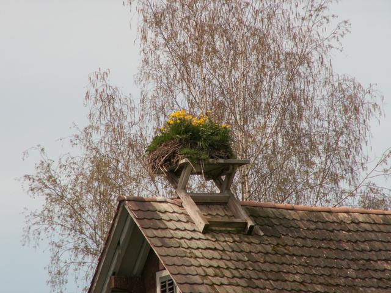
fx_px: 4744
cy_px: 146
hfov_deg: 4.7
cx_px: 196
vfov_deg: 3.5
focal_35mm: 420
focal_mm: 69.45
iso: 50
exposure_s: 1/250
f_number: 6.3
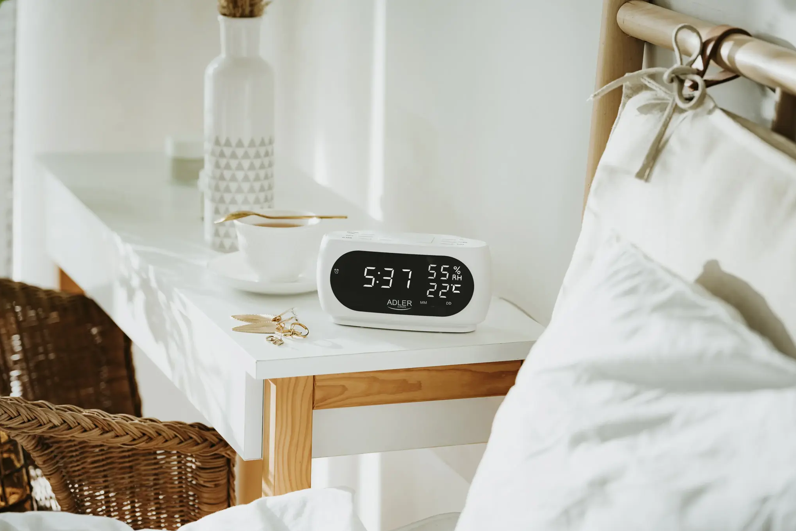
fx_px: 2344
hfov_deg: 19.3
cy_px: 268
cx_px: 401
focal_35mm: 106
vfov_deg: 12.9
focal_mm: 105
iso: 100
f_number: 3.5
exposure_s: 1/60
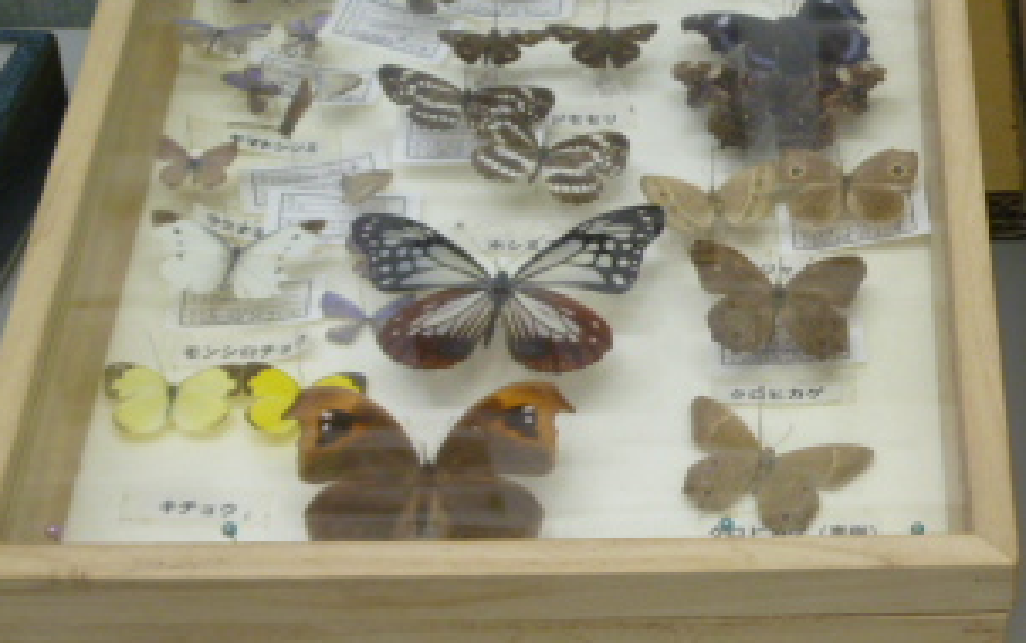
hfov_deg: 23.7
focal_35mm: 85
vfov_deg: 15.3
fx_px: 2379
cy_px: 464
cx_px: 918
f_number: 3.5
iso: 160
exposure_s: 1/40
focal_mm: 6.8
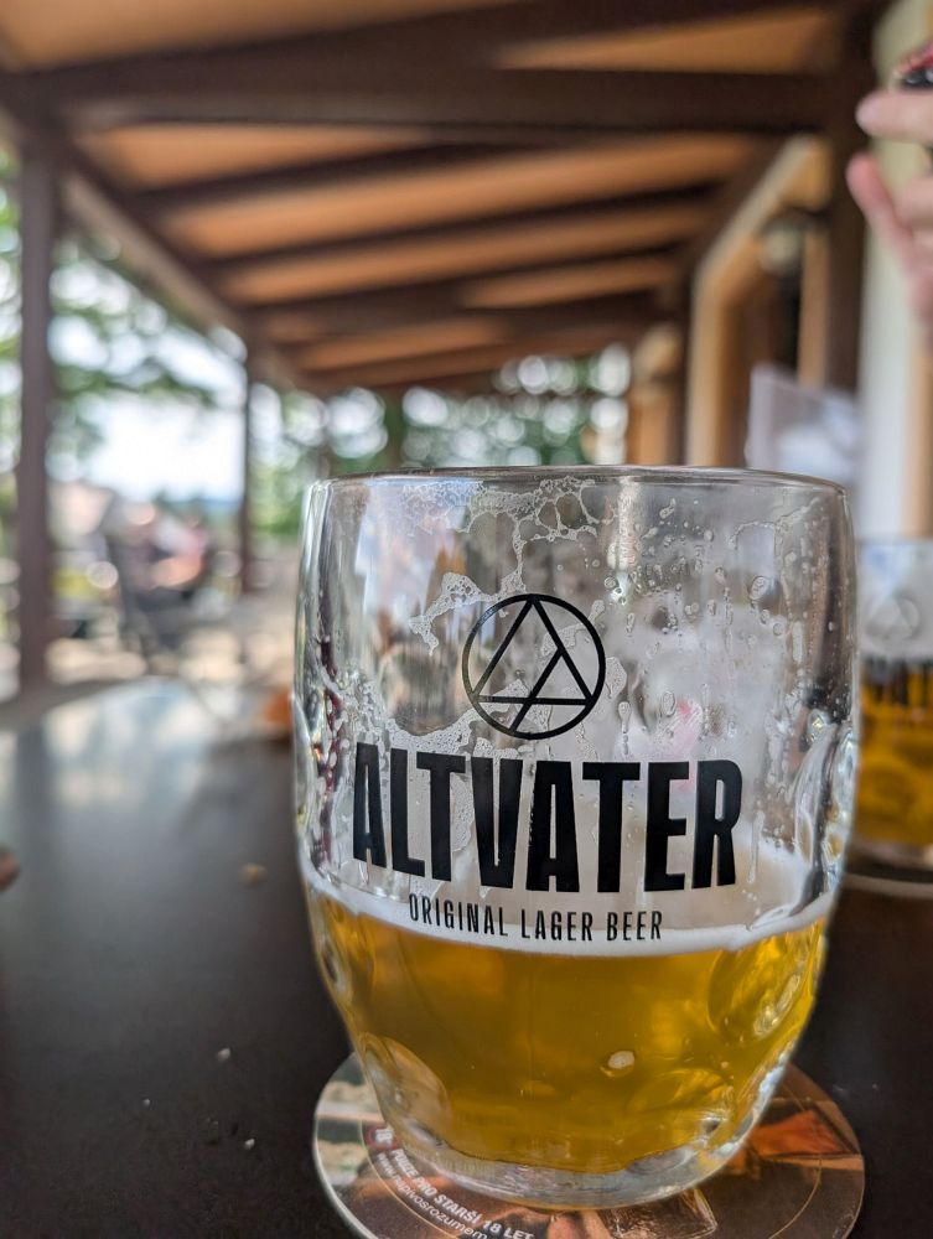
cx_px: 466
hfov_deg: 56.9
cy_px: 620
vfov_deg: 71.5
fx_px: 860
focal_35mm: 24
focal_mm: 6.9
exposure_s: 1/406
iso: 20
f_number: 1.68
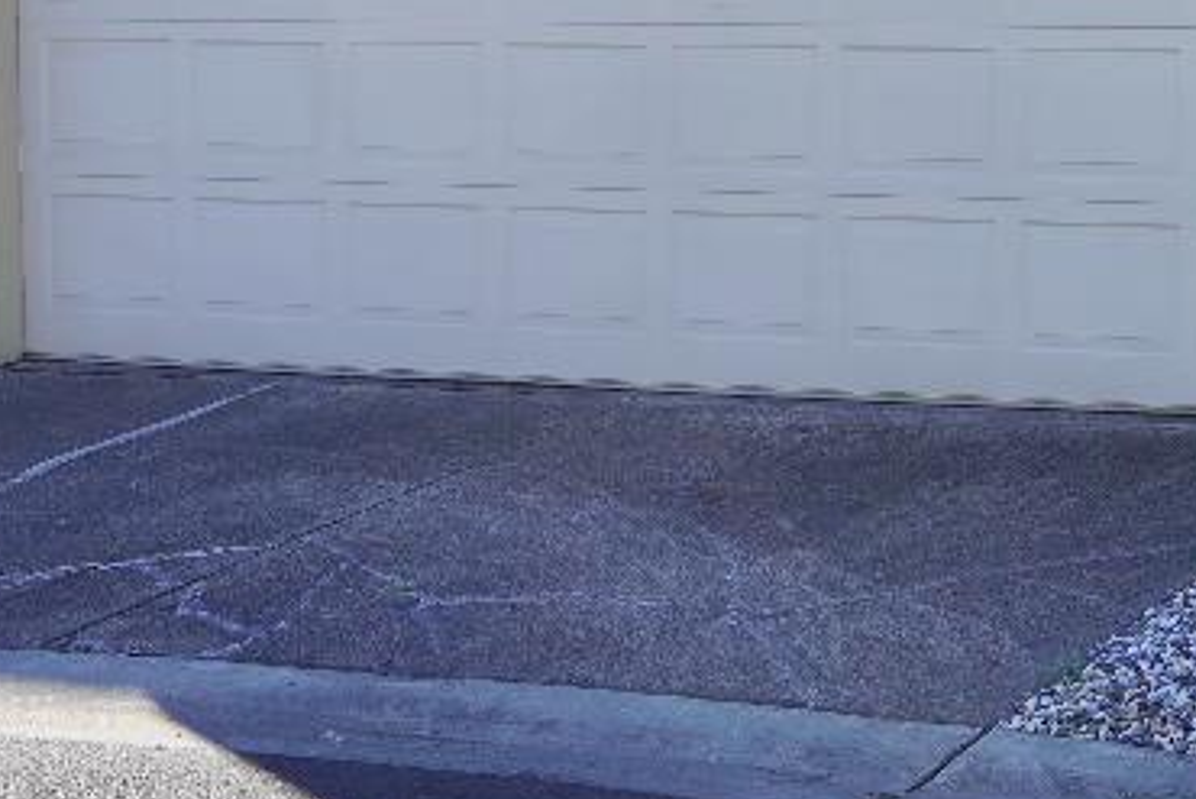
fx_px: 2426
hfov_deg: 21.8
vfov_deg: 18.4
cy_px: 81
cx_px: 1907
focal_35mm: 73
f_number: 8
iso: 100
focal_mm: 18
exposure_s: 1/125
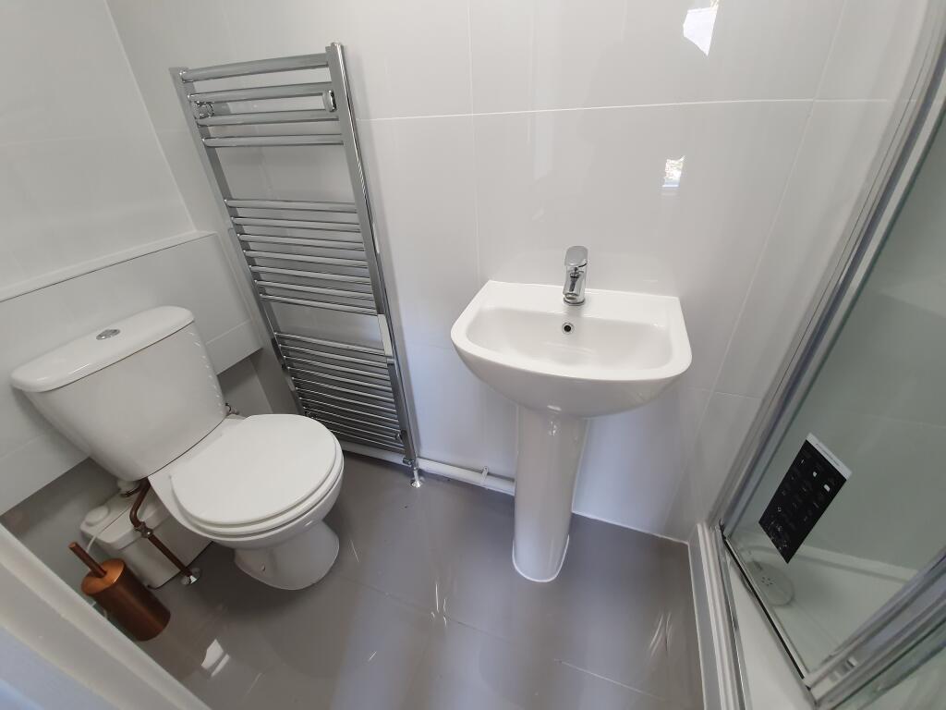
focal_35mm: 13
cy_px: 355
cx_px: 473
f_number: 2.2
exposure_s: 1/50
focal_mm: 1.8
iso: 200
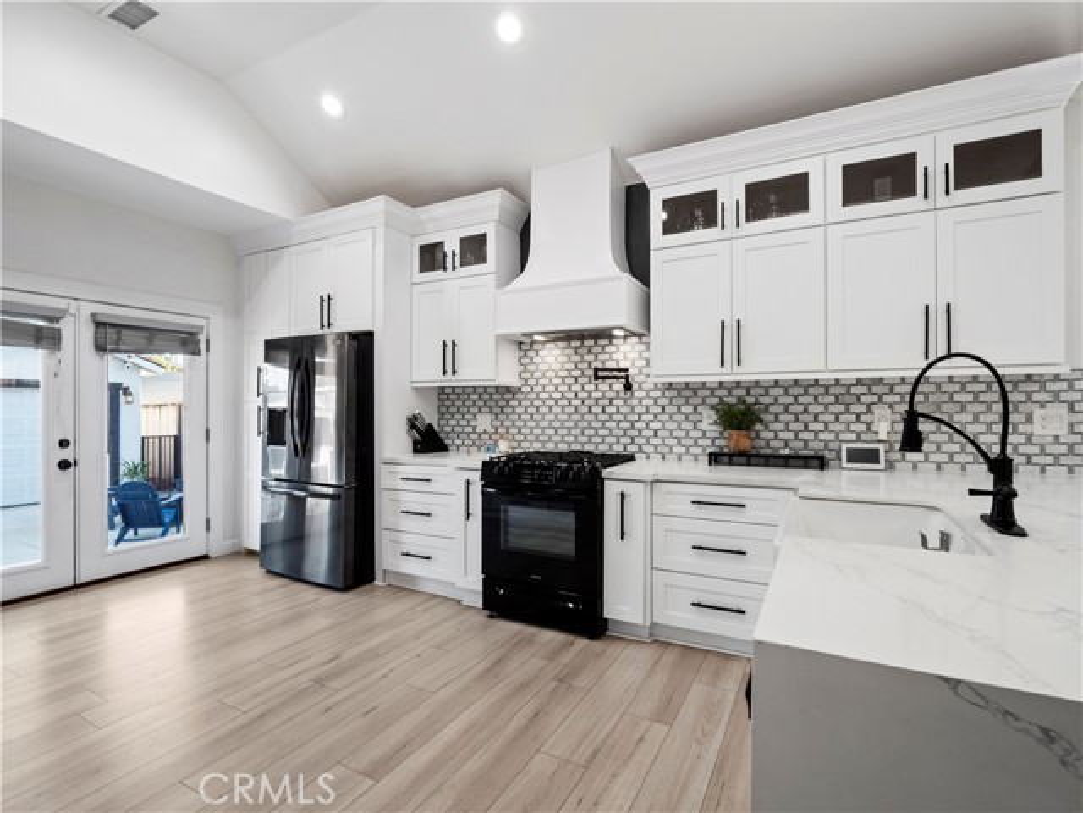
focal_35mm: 16
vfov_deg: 78.1
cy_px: 406
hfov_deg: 94.5
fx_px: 501
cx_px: 542
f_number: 8
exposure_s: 1/8
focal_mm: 8
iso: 200
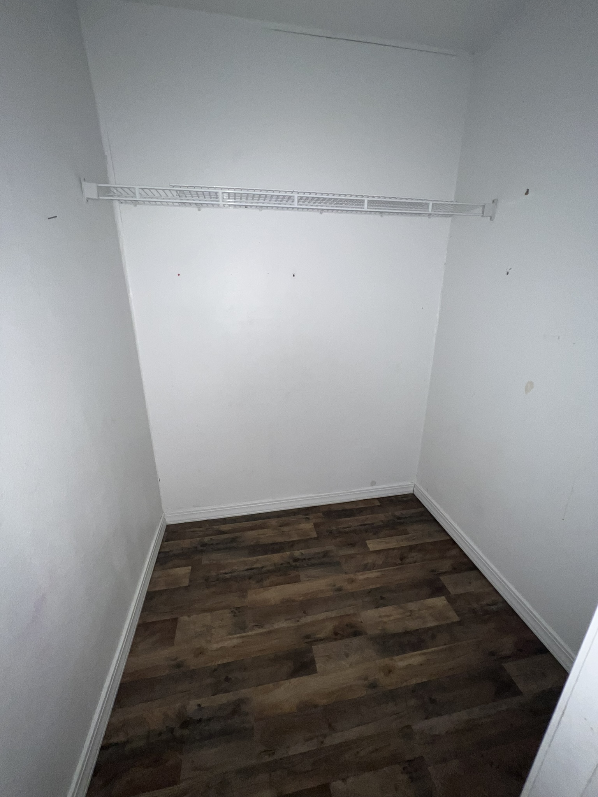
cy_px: 398
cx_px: 299
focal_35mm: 13
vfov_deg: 106.2
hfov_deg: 89.9
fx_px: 299
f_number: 1.8
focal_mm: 1.57
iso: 64
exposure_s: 1/34
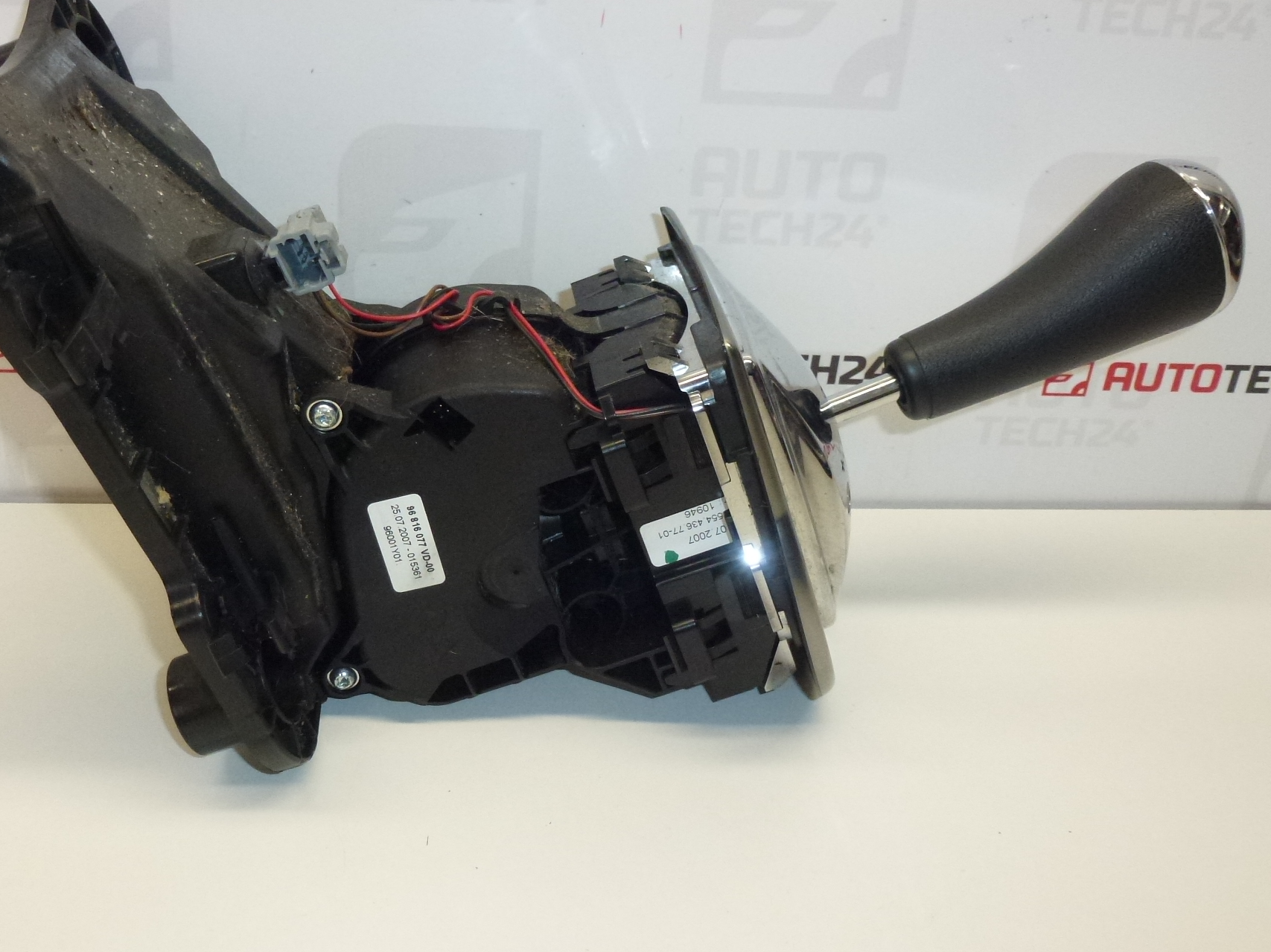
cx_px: 529
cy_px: 425
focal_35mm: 36
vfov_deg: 39.6
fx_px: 1322
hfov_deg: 51.1
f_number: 3.5
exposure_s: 1/200
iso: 400
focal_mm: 5.4
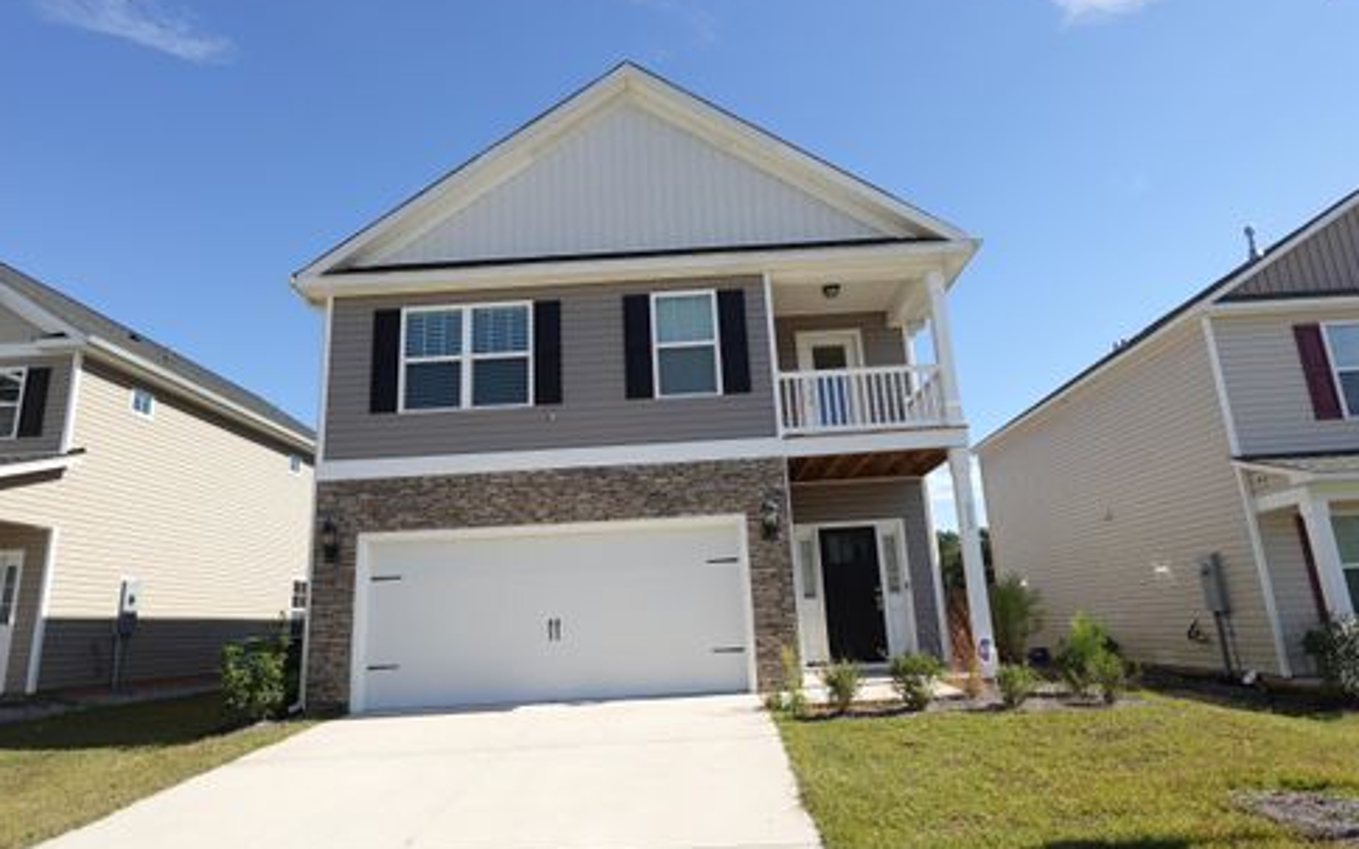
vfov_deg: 57.3
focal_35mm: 21
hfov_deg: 82.3
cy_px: 427
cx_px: 675
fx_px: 778
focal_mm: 7.6
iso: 125
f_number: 2
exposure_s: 1/2500
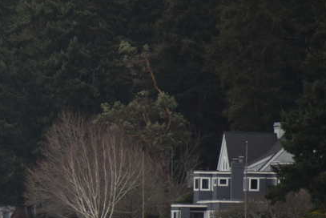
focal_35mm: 943
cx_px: -118
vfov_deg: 1.5
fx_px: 8545
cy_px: 184
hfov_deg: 2.2
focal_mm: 300
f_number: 5.6
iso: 360
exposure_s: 1/640
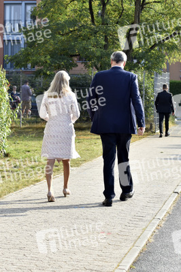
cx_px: 90
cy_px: 136
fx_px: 529
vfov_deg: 28.9
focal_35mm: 70
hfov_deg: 19.4
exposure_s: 1/500
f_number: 5.6
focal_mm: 70
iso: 320
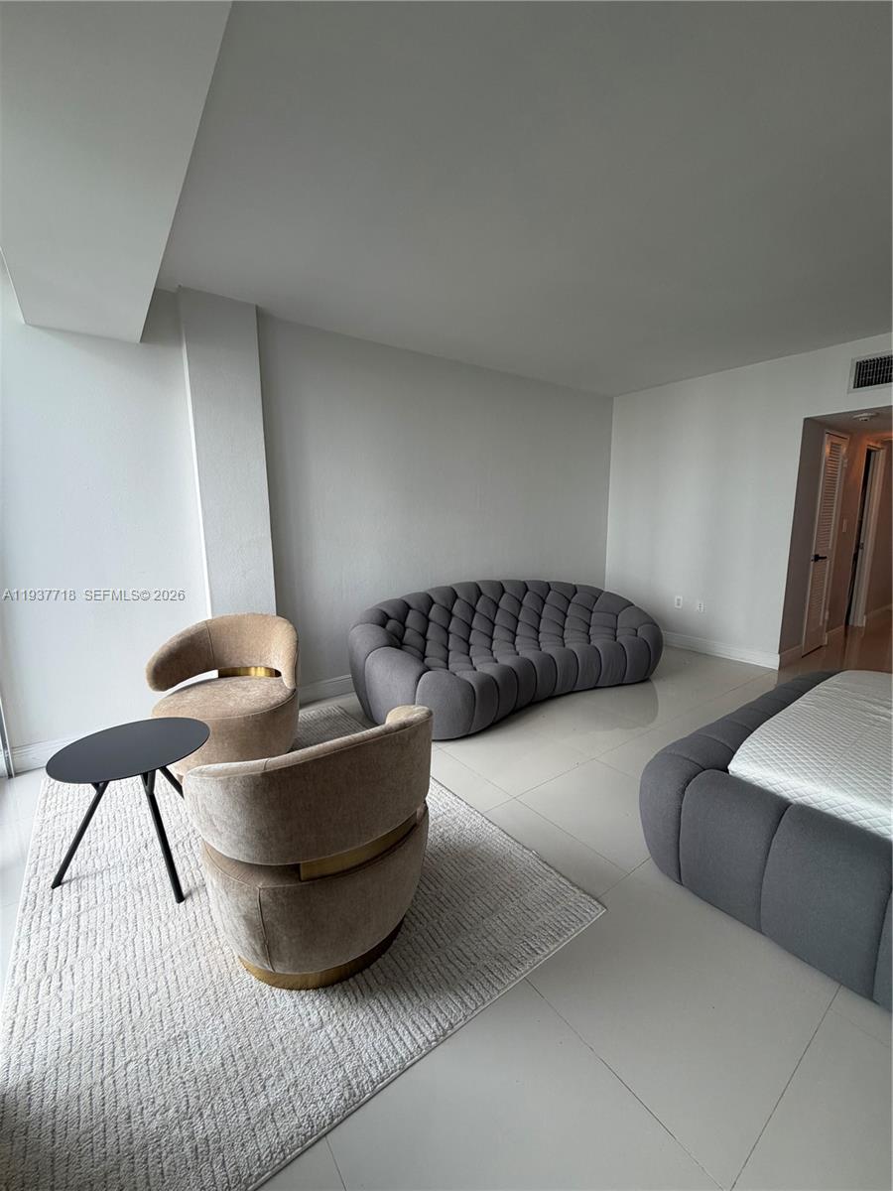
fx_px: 482
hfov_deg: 85.7
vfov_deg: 102.1
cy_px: 596
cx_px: 446
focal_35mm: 14
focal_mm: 2.22
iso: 64
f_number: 2.2
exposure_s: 1/120
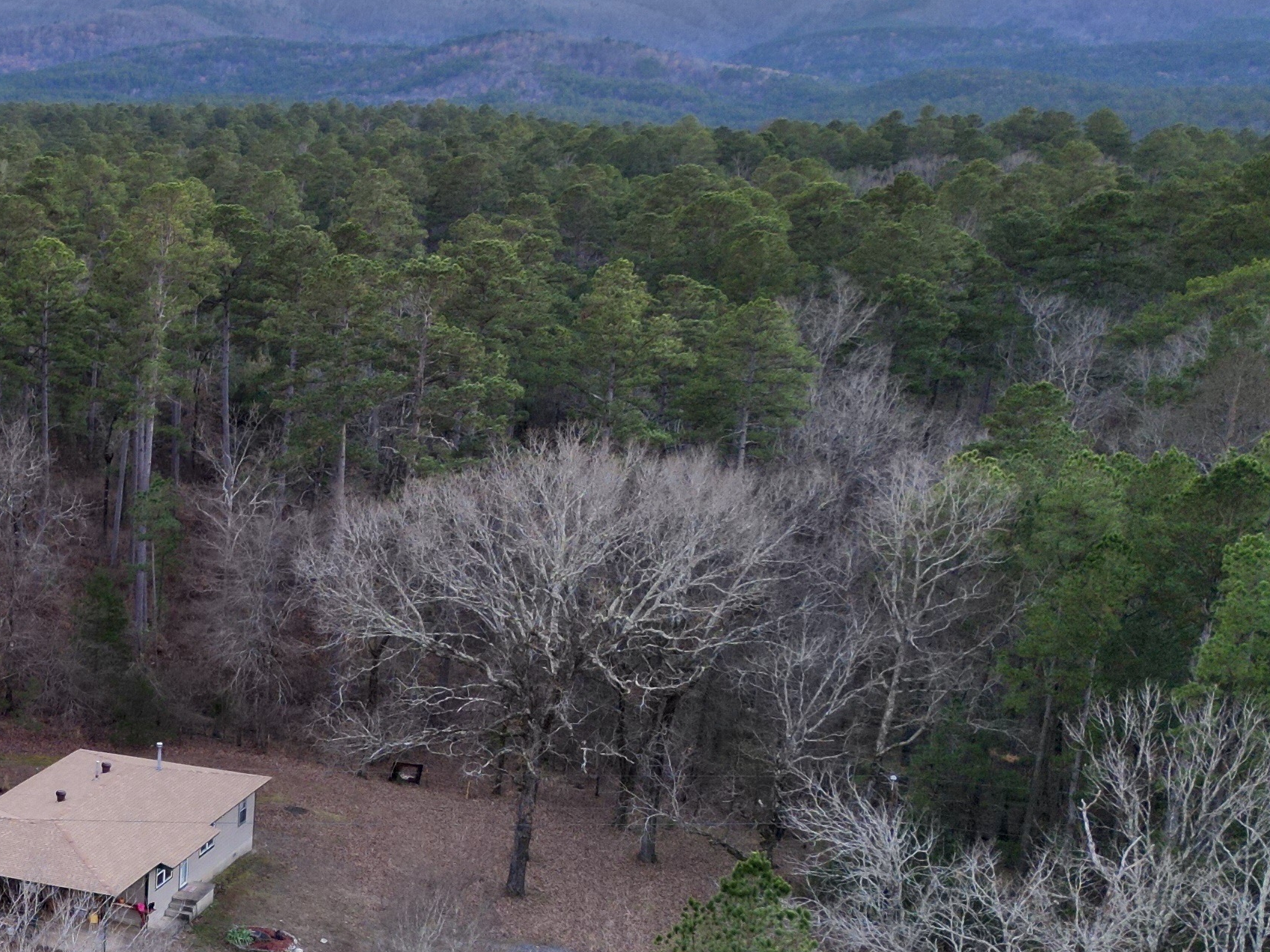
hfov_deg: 29.9
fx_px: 2091
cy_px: 734
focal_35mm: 57
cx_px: -165
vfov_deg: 25.3
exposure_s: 1/50
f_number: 1.7
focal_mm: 6.72
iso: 100
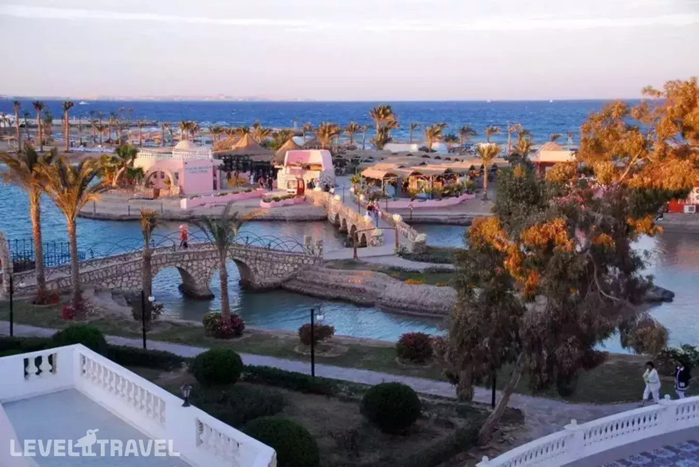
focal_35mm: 46
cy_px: 234
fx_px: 904
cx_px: 350
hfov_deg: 42.3
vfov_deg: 29.0
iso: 100
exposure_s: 1/45
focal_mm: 31
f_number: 4.2
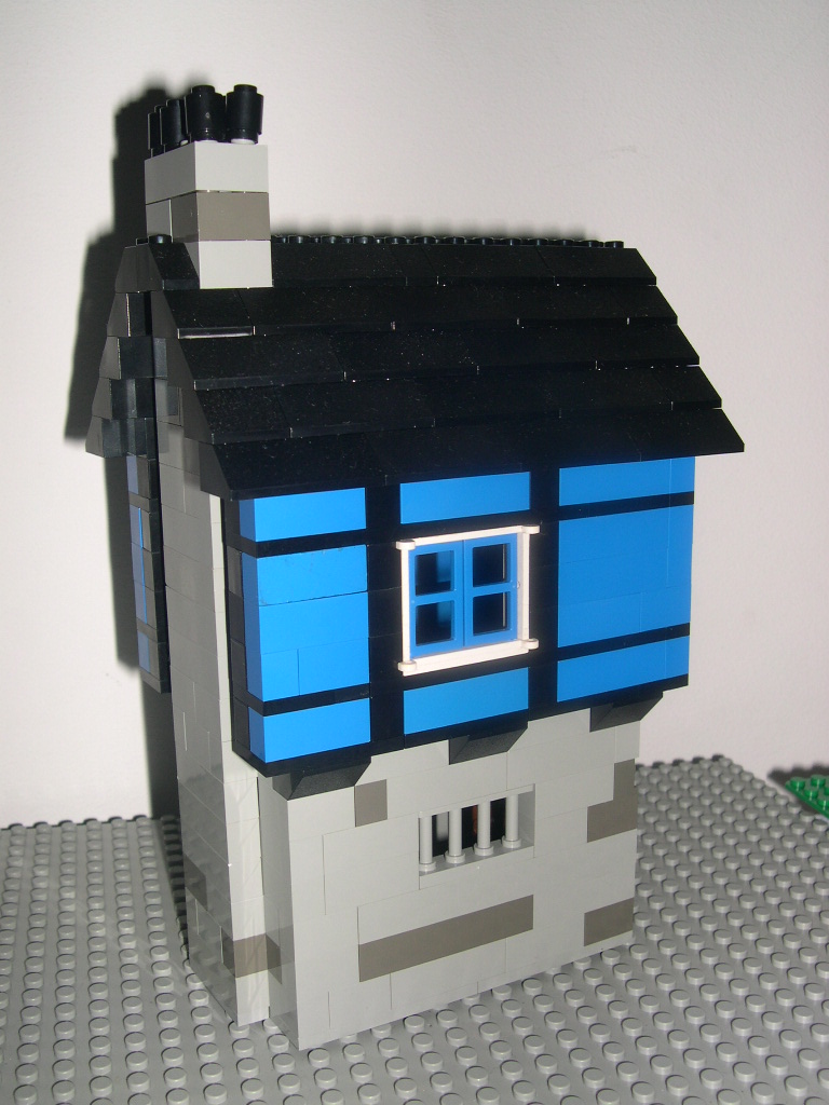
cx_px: 414
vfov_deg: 49.0
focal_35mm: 38
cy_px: 552
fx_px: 1213
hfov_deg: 37.7
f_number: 7.6
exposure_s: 1/60
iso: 100
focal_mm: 8
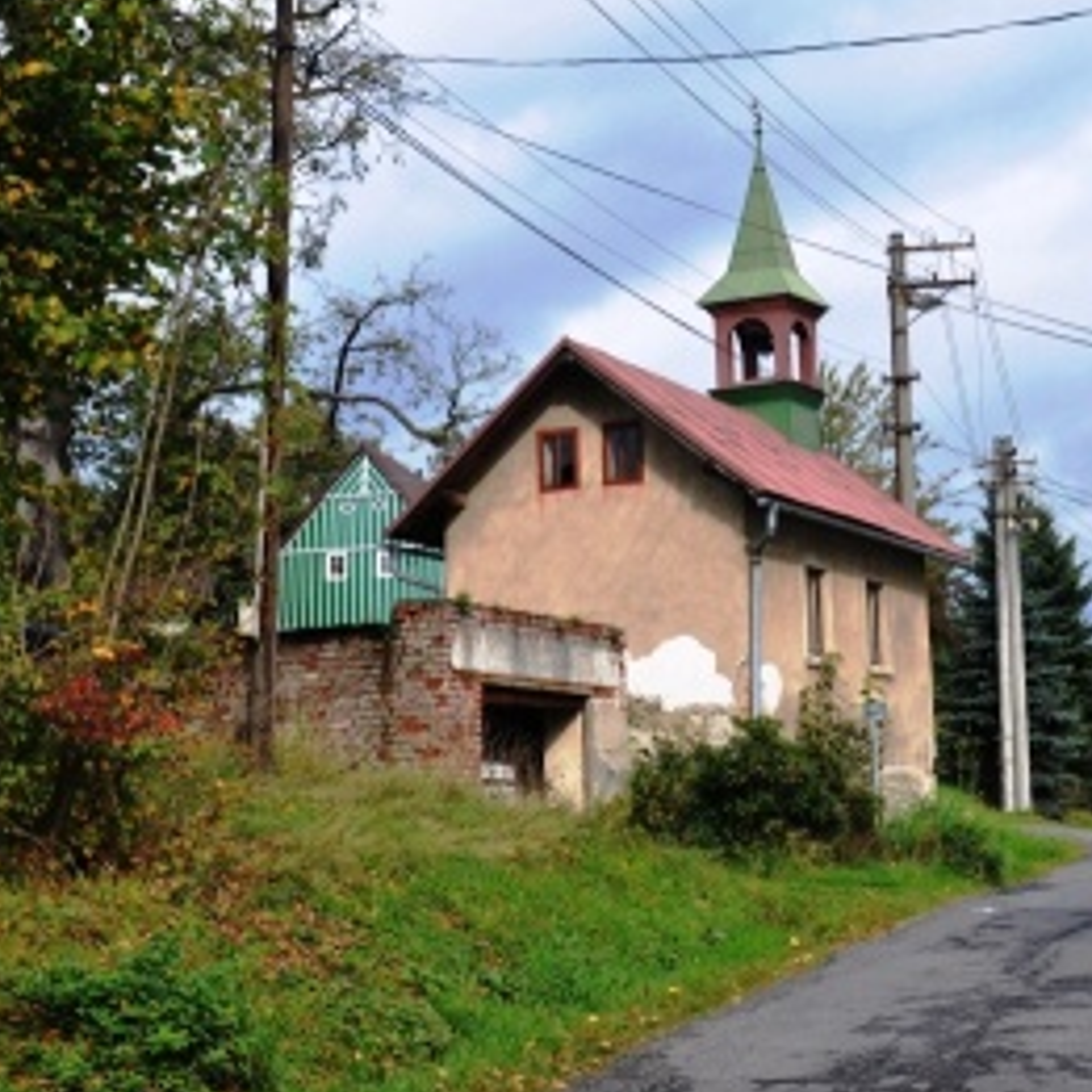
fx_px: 2784
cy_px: 548
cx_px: 795
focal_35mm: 78
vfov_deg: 22.2
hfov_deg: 22.0
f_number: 10
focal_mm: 40
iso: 400
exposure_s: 1/400
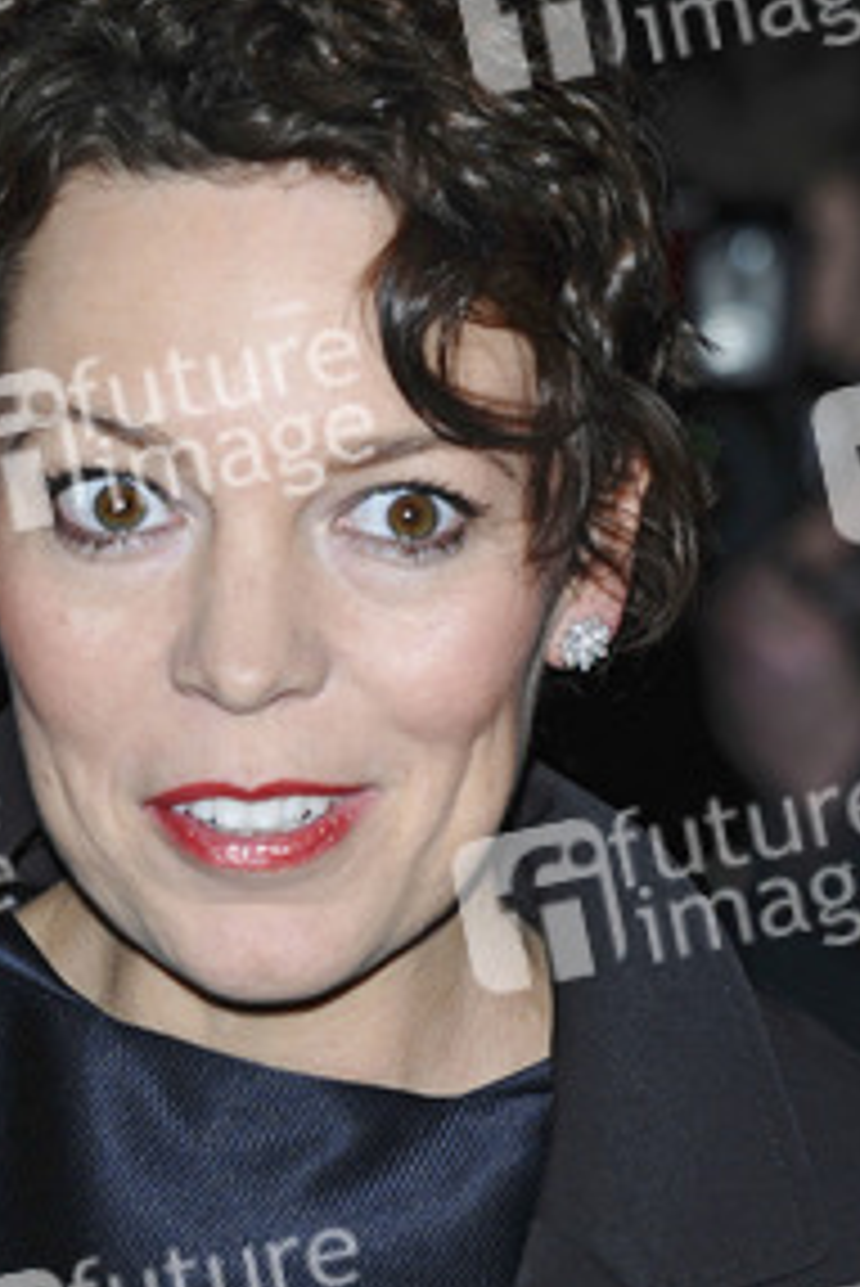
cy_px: 662
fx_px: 7515
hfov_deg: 6.5
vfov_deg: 9.8
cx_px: 277
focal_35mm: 210
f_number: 5
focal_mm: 100
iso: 320
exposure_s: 1/200
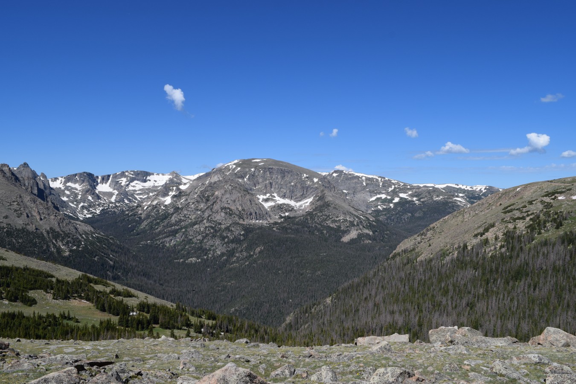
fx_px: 432
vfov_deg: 47.9
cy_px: 192
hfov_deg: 67.4
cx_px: 288
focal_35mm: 27
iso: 200
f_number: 10
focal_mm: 18
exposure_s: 1/400
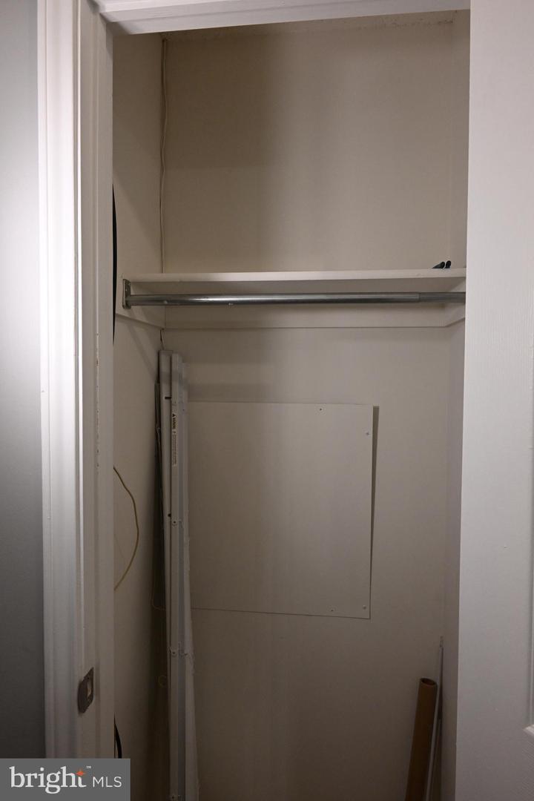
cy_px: 400
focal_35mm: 24
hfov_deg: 53.1
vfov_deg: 73.7
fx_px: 534
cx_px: 267
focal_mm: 24
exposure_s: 1/25
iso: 2500
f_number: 18
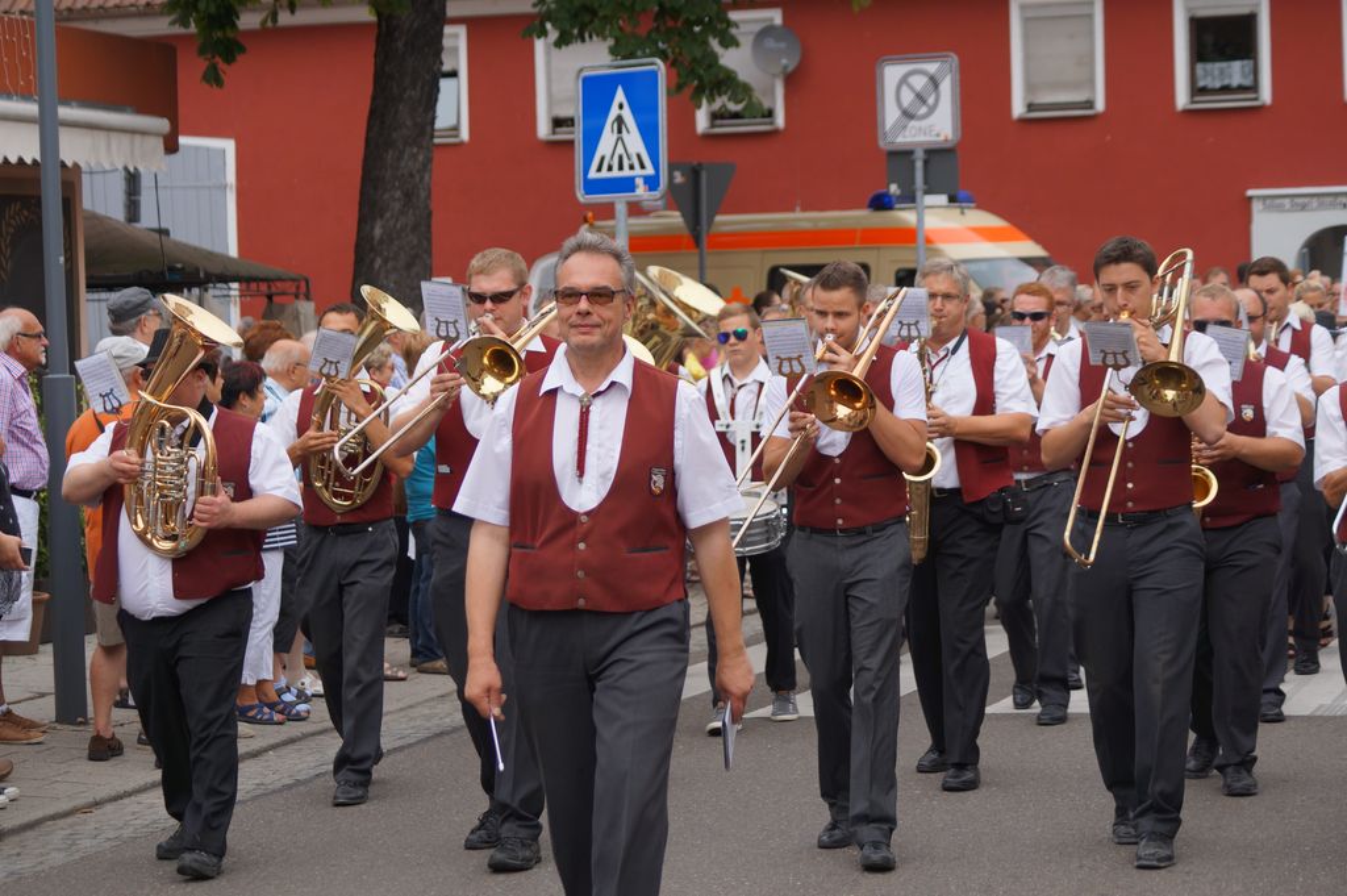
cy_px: 448
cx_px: 674
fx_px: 3365
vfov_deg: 15.2
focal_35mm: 90
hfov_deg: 22.6
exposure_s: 1/250
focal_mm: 60
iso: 100
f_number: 4.5
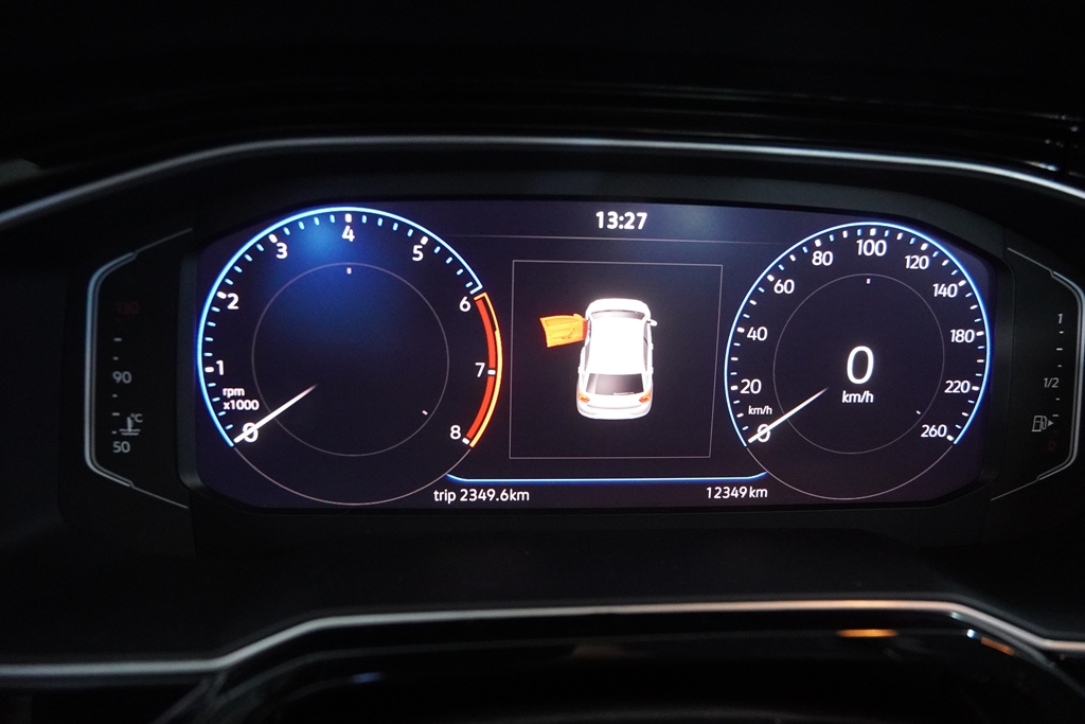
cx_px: 542
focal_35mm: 26
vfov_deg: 50.4
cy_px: 362
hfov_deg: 70.4
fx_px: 769
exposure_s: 1/60
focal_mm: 17
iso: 5000
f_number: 2.8
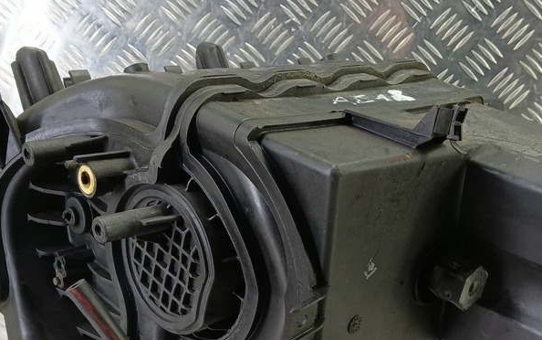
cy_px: 234
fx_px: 621
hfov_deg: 47.1
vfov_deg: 30.3
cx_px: 295
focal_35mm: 42
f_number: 1.6
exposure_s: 1/33.3
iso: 189
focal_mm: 4.11
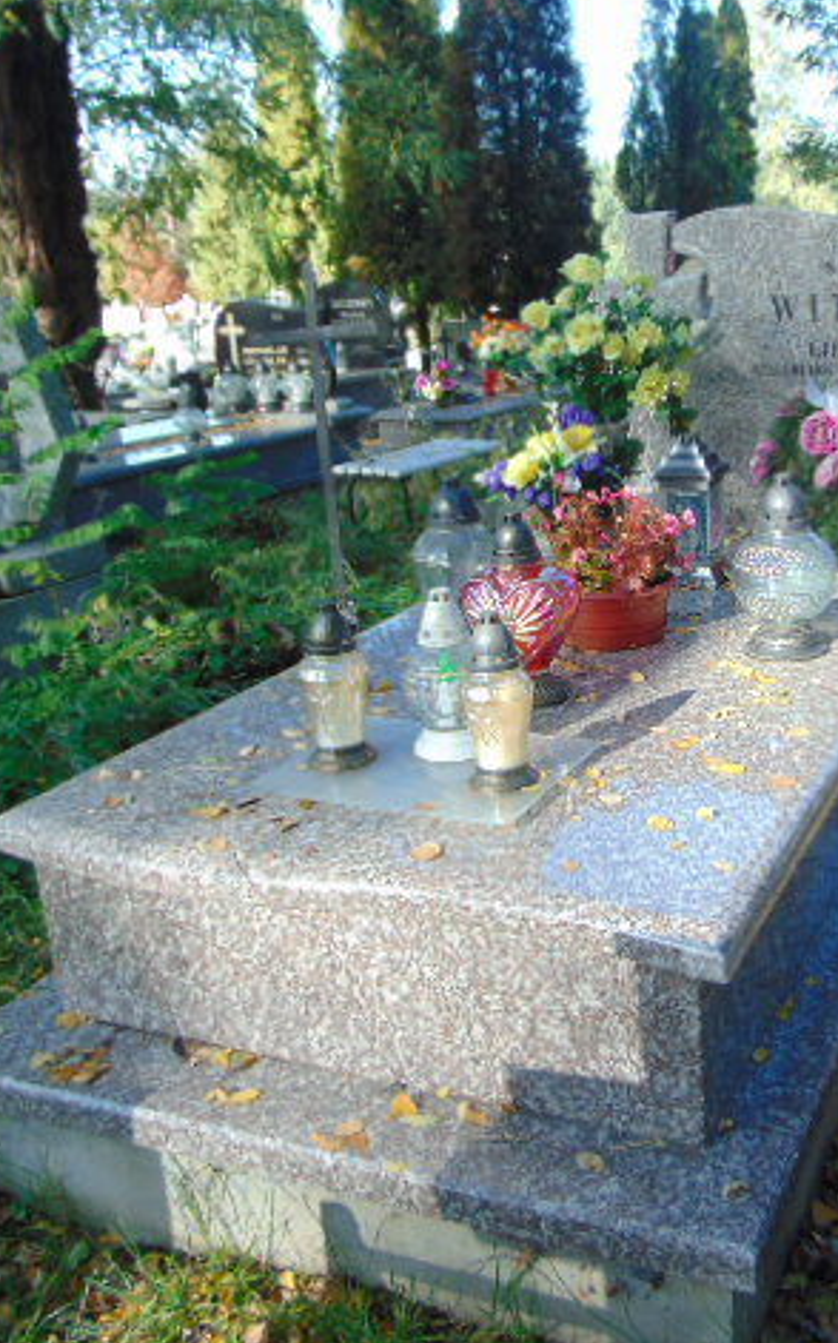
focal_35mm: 36
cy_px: 662
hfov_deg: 34.6
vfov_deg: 54.0
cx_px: 616
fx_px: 1317
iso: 80
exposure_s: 1/200
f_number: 3
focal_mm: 4.5
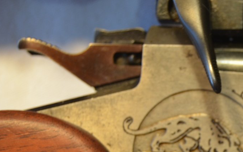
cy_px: 146
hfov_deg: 13.4
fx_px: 1020
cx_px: 240
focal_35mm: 154
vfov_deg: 8.5
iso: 400
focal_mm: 40
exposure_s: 1/100
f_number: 5
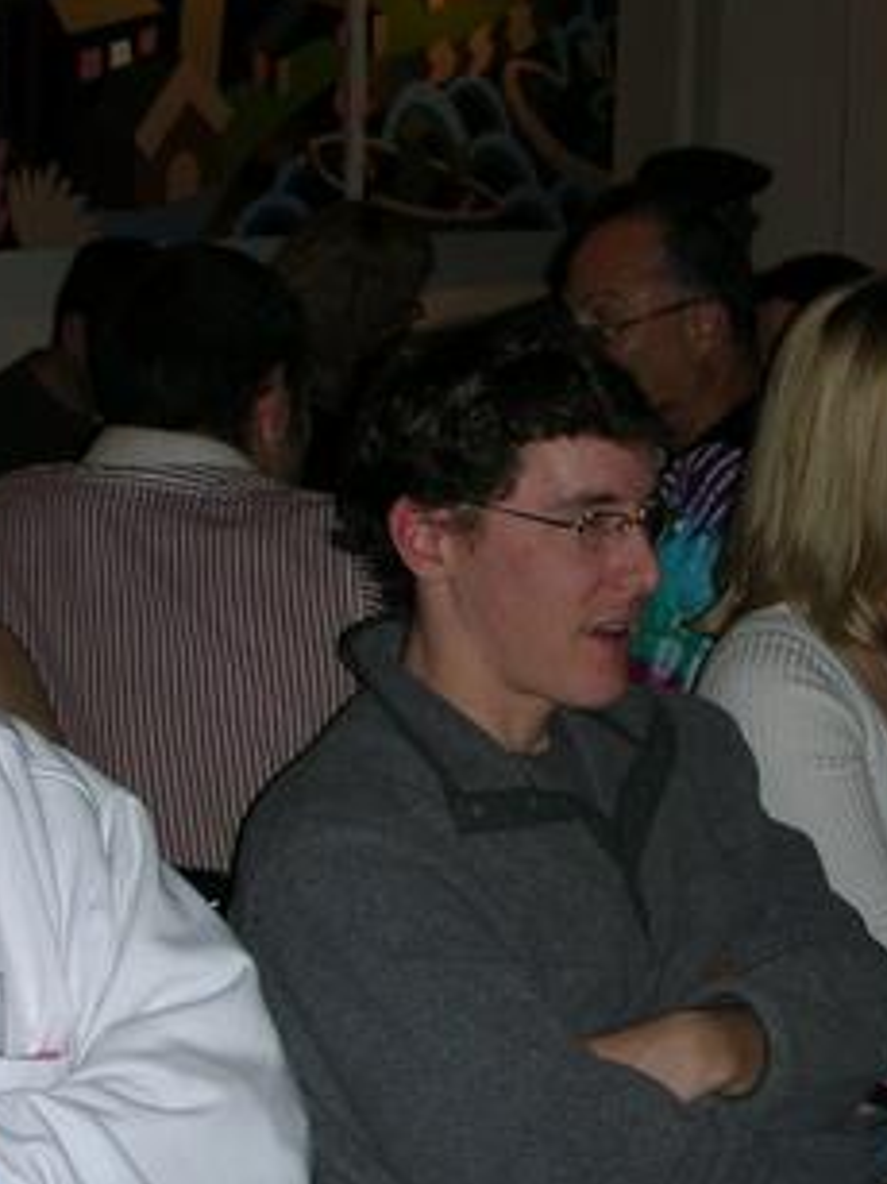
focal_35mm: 73
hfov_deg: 20.1
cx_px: 567
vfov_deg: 26.6
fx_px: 2496
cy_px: 694
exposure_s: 1/60.1
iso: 53
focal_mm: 5.8
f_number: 3
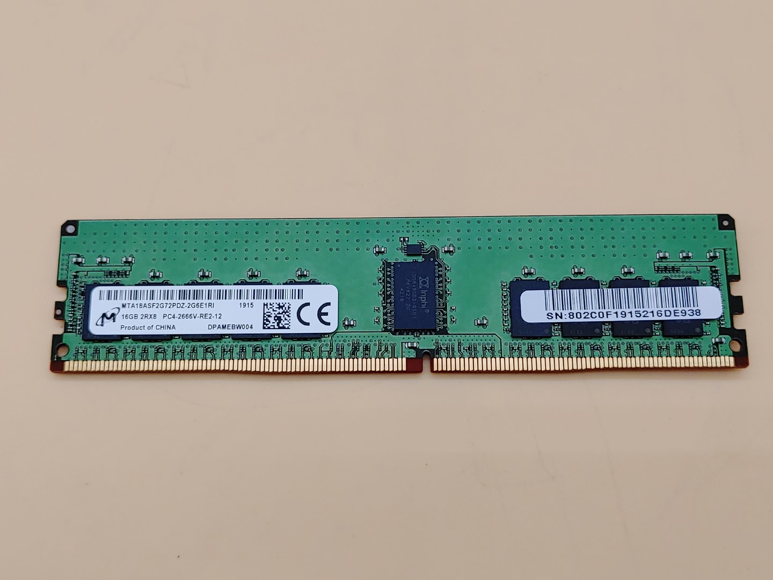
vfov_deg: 32.9
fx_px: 983
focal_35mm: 44
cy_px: 290
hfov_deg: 42.9
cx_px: 386
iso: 50
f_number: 1.8
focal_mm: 4.36
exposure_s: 1/116
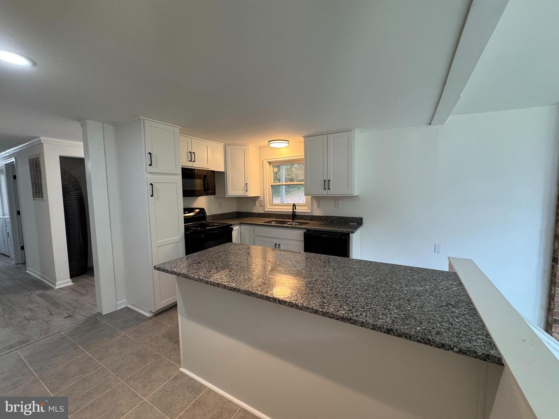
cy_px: 210
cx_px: 280
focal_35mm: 14
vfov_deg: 85.7
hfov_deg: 102.1
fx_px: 226
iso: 160
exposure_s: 1/120
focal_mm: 2.22
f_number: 2.2
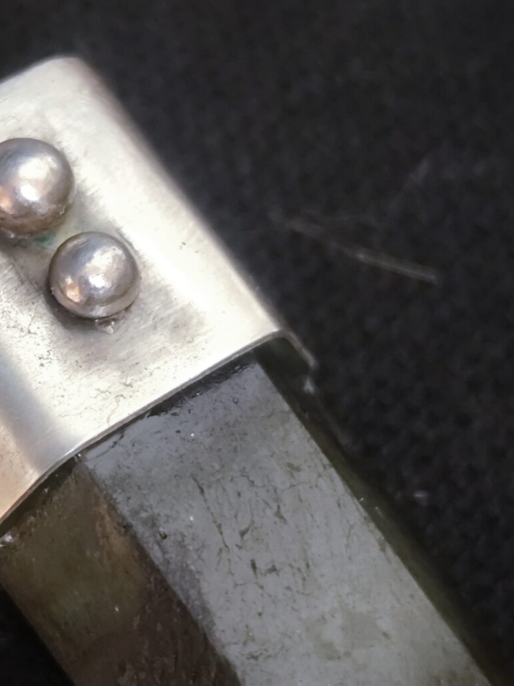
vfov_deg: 17.1
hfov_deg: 12.8
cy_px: 229
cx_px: 106
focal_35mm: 115
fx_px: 2277
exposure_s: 1/25
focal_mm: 6.19
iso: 1000
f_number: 1.65
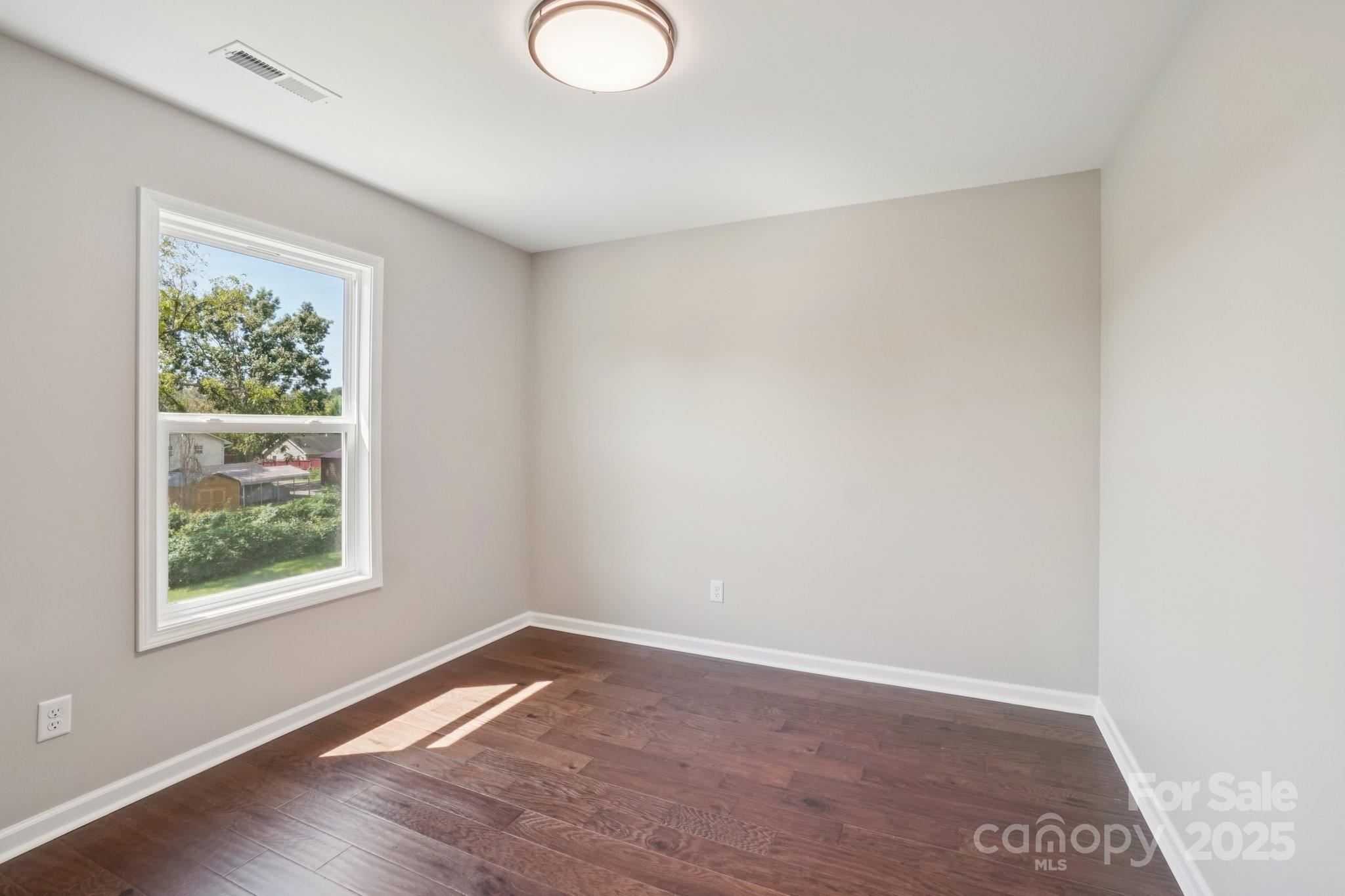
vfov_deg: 77.3
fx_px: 560
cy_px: 448
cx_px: 672
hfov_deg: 100.4
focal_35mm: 15
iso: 200
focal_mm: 10
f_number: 8
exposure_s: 1/30
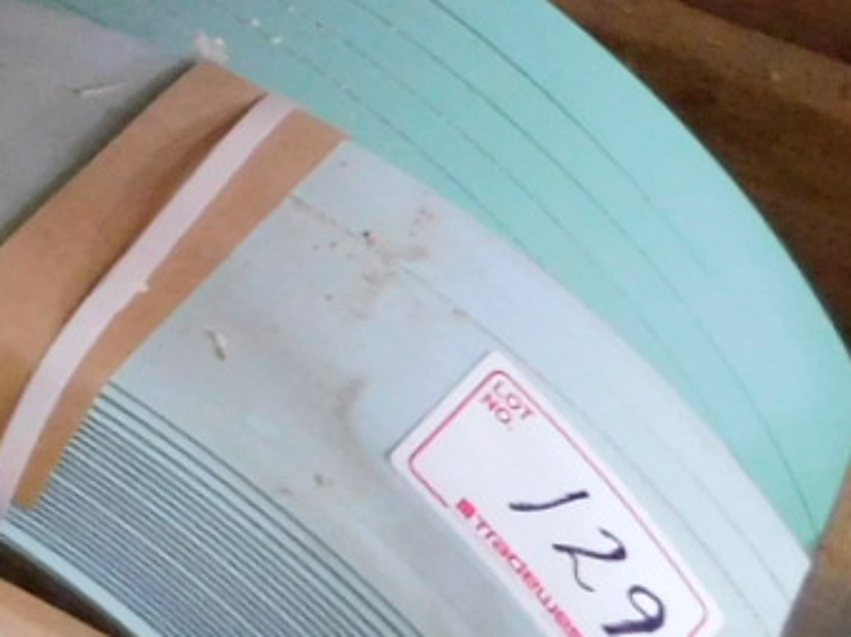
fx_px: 2900
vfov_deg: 12.5
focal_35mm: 118
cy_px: 73
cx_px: -977
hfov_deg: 13.6
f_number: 3.1
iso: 800
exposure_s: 1/8
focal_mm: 4.5
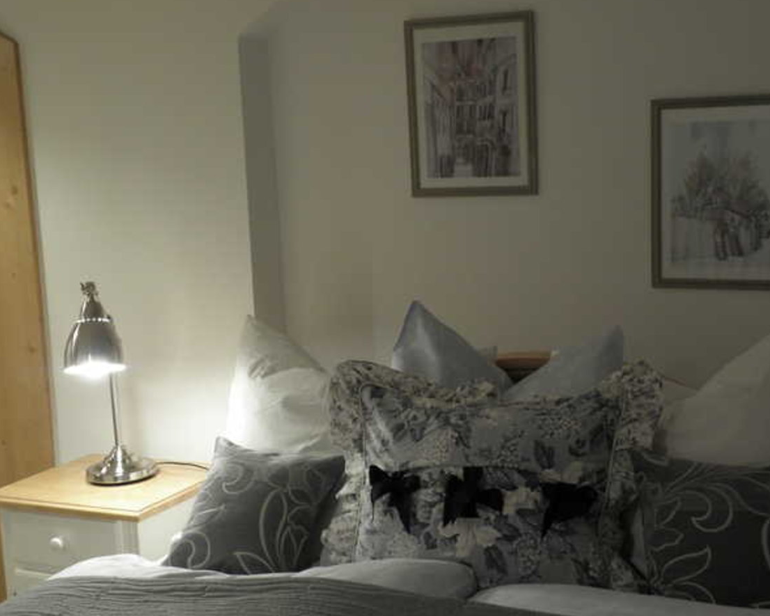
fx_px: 1231
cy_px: 304
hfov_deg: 34.7
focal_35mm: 54
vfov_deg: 28.1
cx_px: 414
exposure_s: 1/8
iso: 125
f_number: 3.5
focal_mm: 9.22
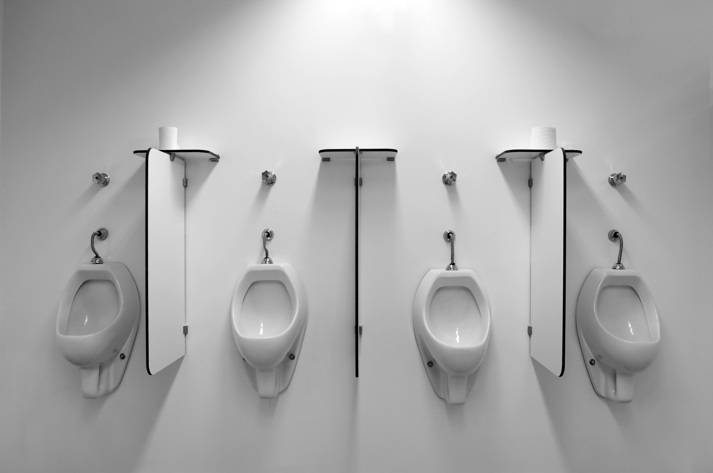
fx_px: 534
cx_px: 356
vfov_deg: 47.8
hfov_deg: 67.4
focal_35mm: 27
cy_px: 236
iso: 200
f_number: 5.6
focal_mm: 18
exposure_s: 1/50
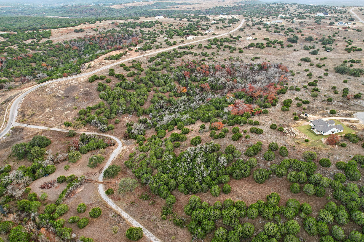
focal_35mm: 22
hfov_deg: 78.6
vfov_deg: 57.2
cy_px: 121
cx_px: 182
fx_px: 222
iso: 100
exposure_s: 1/20
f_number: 2.8
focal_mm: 8.4
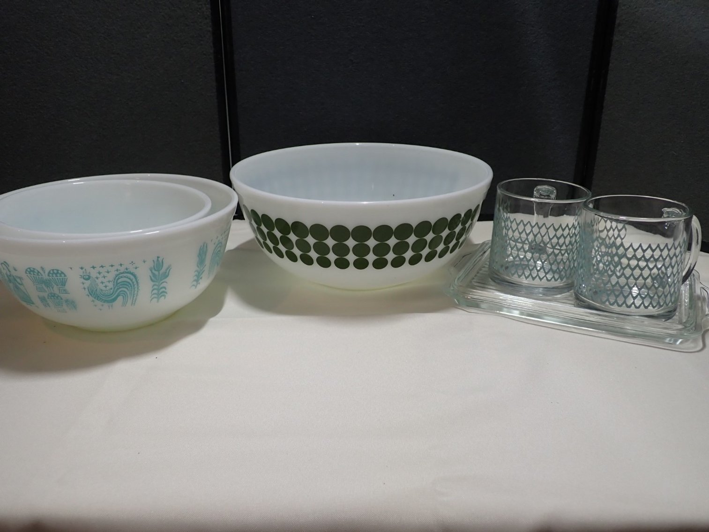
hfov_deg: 60.0
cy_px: 266
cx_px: 354
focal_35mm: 30
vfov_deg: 46.8
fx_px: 615
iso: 200
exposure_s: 1/125
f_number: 2.3
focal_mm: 5.4
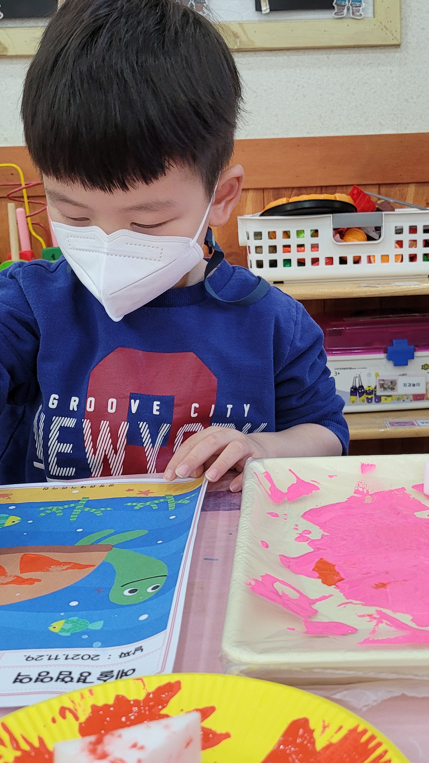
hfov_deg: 27.6
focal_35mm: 43
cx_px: 274
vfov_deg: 47.3
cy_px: 352
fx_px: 870
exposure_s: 1/120
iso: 160
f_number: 1.8
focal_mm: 5.4
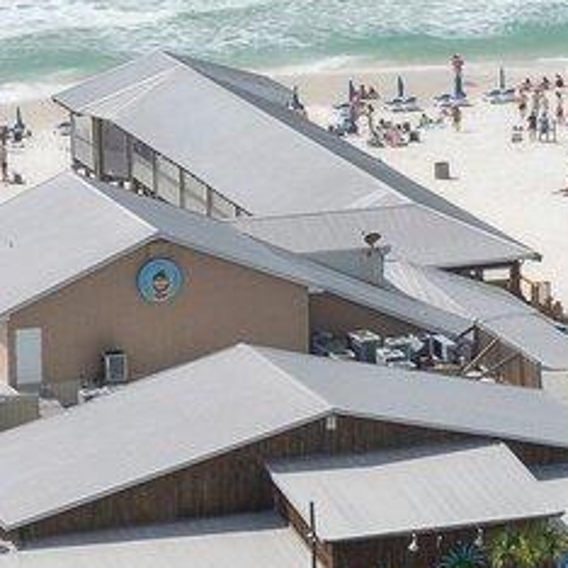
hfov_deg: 6.5
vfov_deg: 6.5
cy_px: 195
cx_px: 796
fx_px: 4975
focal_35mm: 268
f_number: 11
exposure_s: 1/200
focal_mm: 24
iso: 200
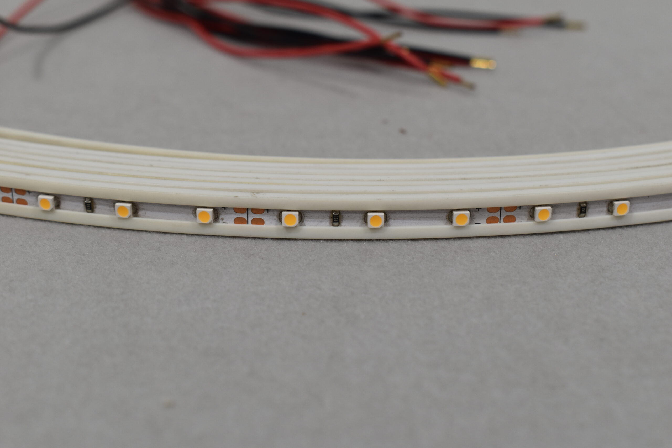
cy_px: 224
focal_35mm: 60
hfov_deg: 33.4
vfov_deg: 22.6
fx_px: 1120
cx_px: 336
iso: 320
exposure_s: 1/60
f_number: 8
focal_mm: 40
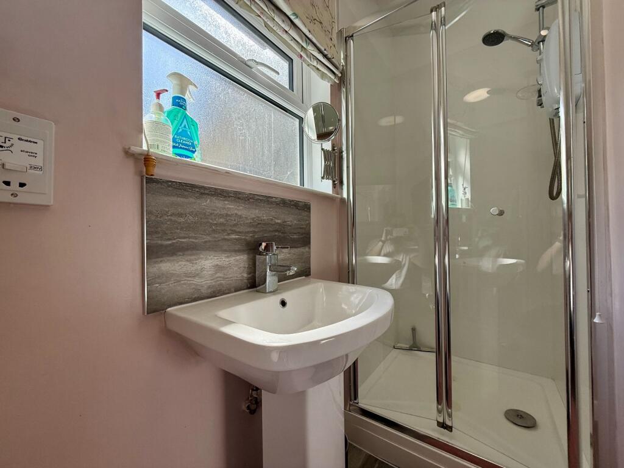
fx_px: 252
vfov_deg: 85.7
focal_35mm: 14
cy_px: 234
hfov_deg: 102.1
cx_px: 312
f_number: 2.2
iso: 64
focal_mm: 2.22
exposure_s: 1/201
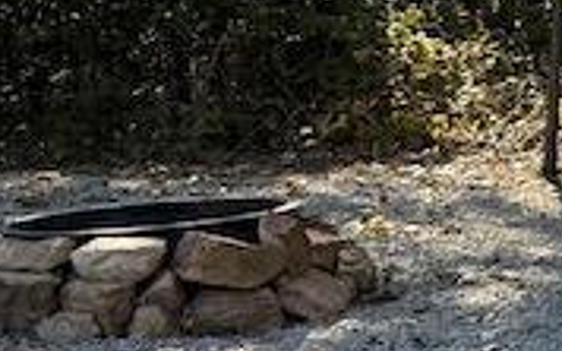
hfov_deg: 11.5
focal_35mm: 143
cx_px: 1427
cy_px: -22
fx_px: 2189
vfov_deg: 9.1
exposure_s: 1/1075
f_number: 1.78
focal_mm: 6.76
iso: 100
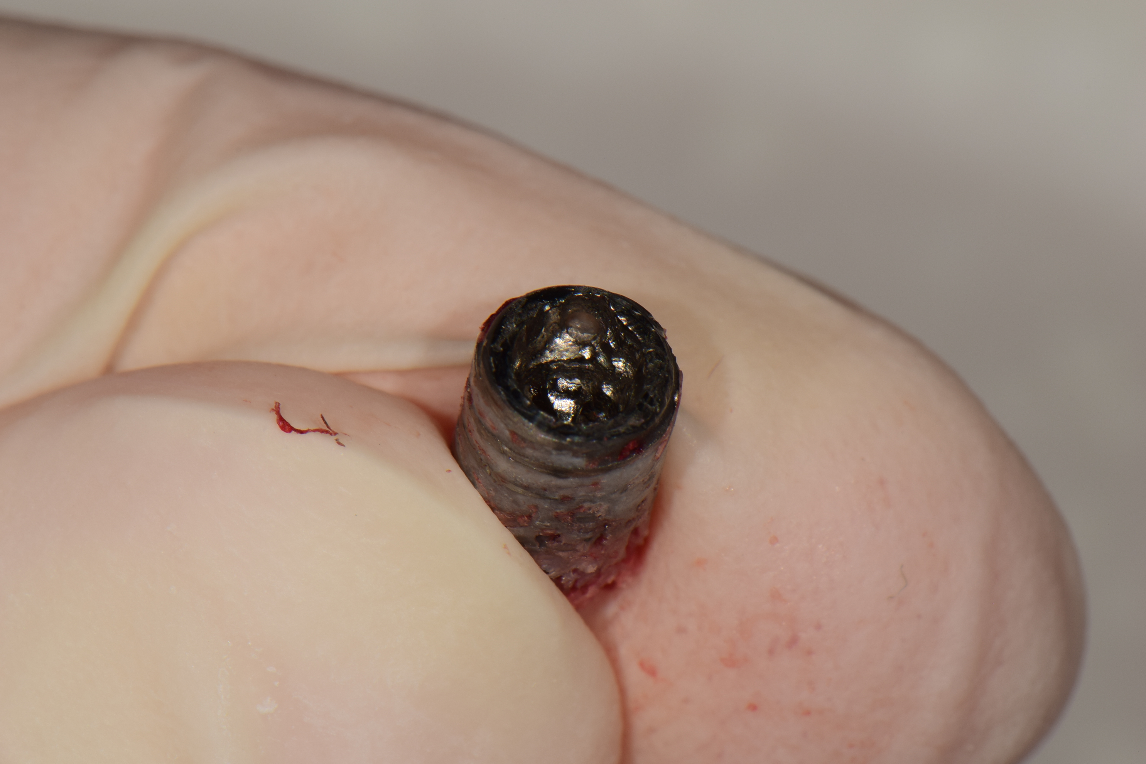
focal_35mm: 129
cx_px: 570
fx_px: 4091
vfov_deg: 10.7
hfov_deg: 15.9
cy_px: 379
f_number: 32
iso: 100
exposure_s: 1/200
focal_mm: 85
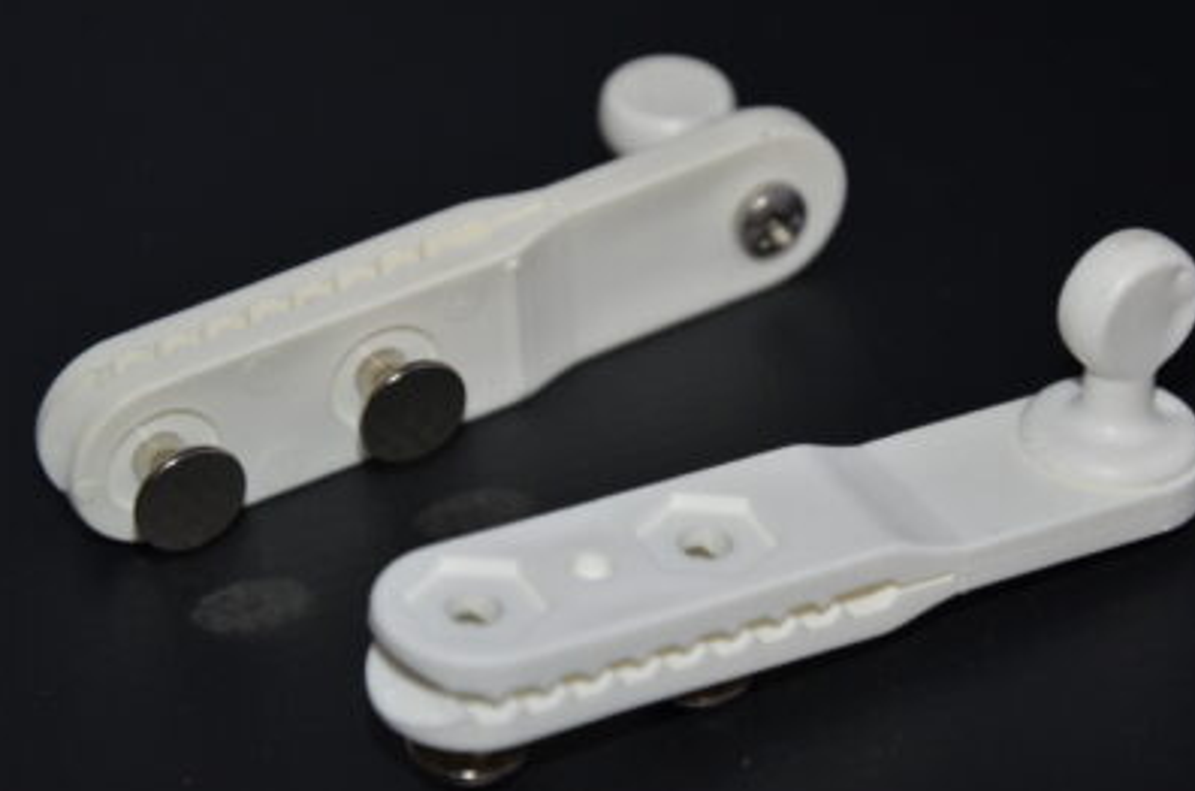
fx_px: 6578
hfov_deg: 10.4
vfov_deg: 6.9
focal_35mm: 199
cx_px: 691
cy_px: 370
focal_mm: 105
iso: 800
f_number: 5.6
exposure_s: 1/60
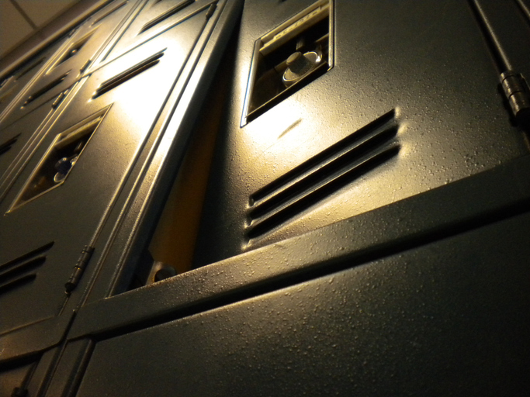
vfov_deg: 40.7
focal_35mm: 35
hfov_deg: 52.6
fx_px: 536
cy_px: 198
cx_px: 265
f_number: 3.1
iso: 400
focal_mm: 6.3
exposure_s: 1/52
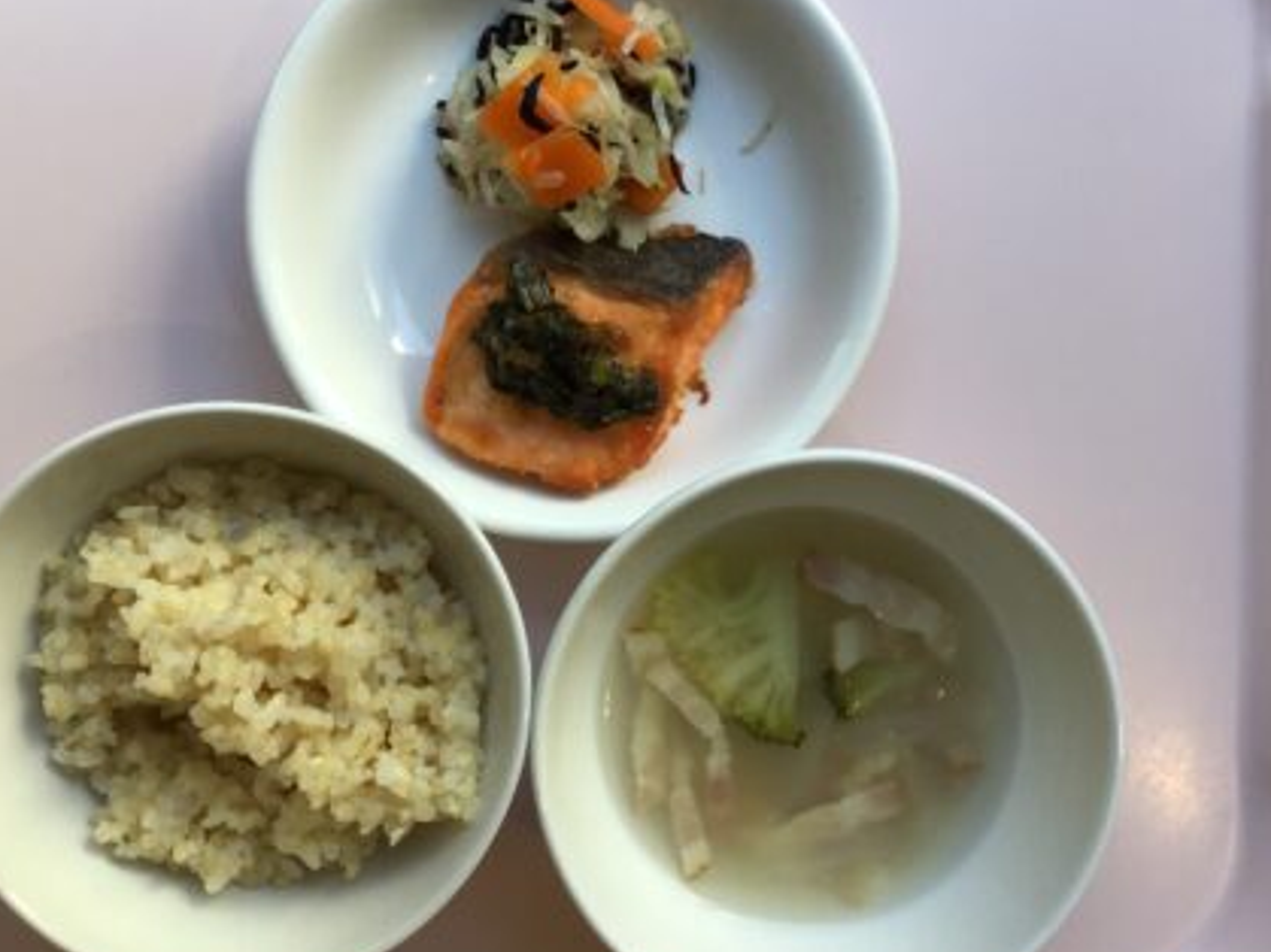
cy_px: 444
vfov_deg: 38.6
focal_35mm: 37
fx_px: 1358
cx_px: 579
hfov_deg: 50.1
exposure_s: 1/60
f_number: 2.4
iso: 32
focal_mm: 3.3
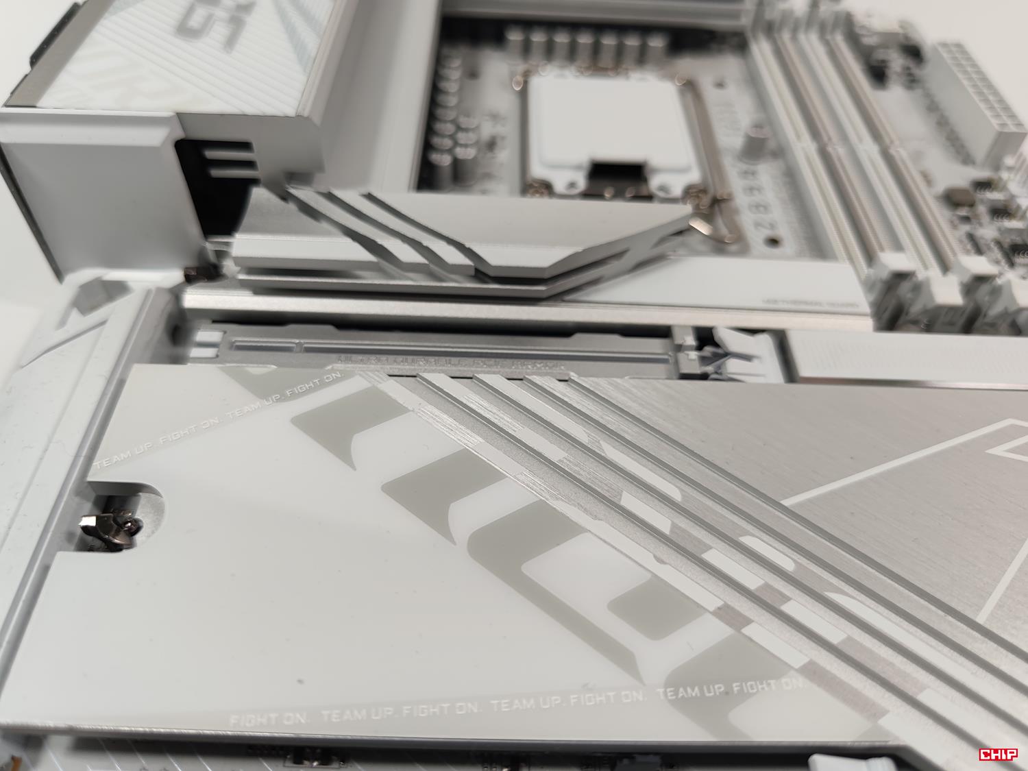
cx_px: 514
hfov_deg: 69.4
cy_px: 386
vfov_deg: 54.9
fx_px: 742
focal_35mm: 25
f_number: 1.85
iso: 60
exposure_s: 1/100
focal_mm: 6.78
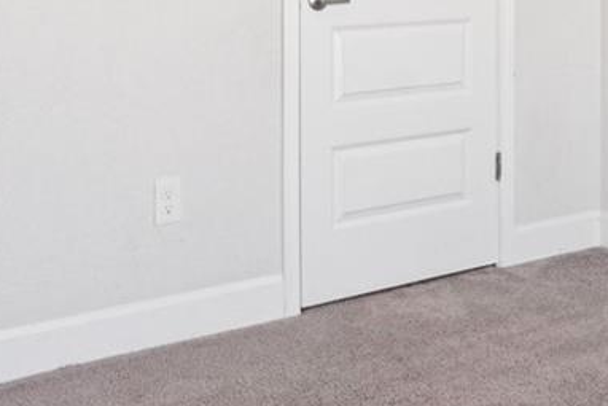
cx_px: 447
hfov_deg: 29.6
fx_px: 1132
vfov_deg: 19.2
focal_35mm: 67
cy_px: -81
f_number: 8
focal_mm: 16
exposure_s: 1/45
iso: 400
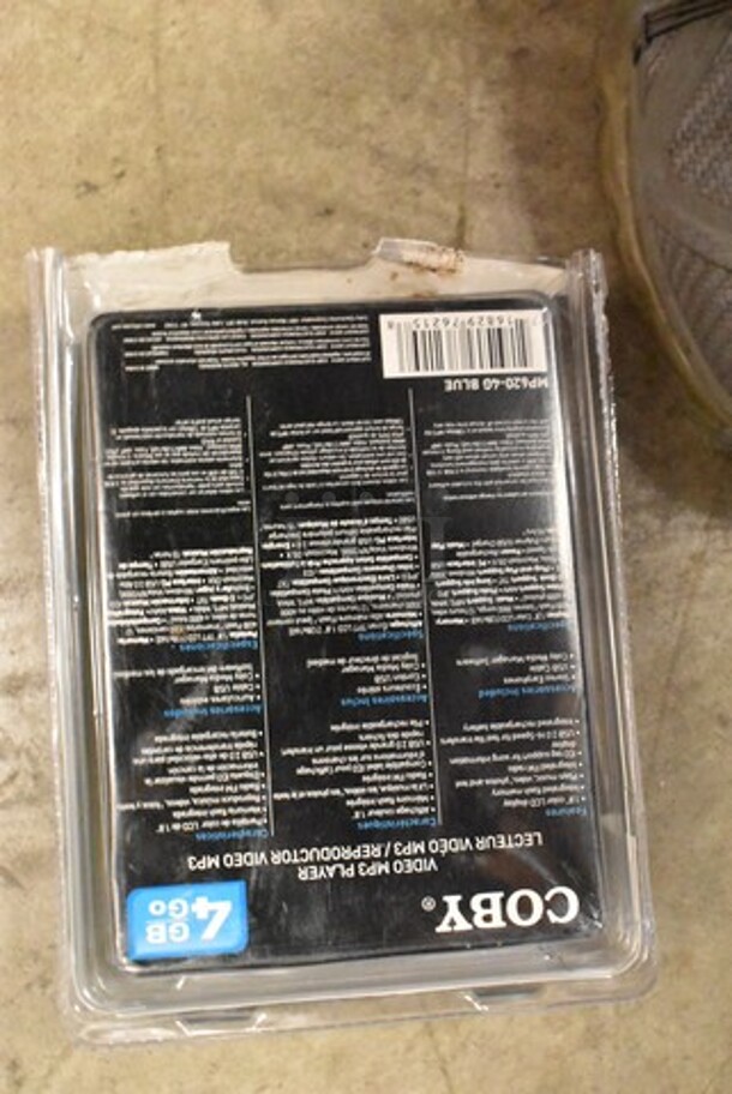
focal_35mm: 40
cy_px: 547
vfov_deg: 47.9
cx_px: 366
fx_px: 1232
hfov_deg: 33.1
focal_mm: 27
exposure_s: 1/125
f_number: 5.6
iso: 16000
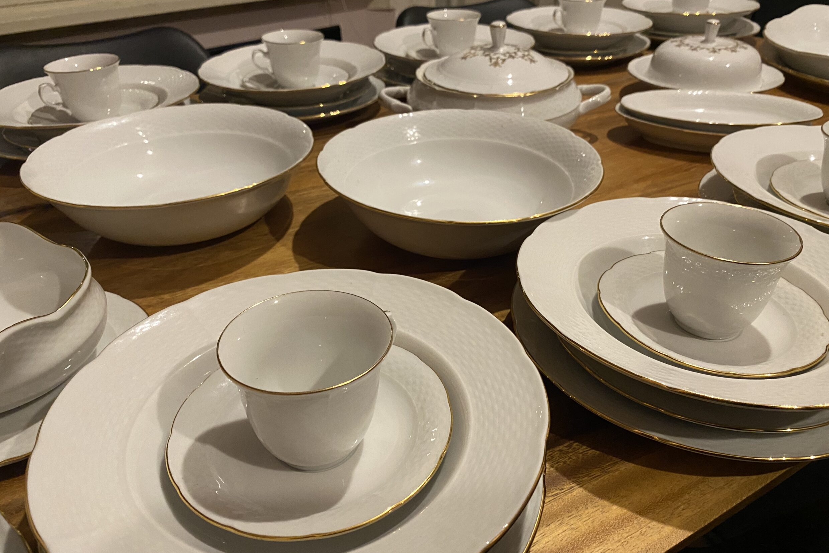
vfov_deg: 46.4
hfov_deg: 65.5
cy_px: 272
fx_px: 645
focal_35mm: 28
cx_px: 429
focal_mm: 4.25
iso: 400
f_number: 1.8
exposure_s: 1/60
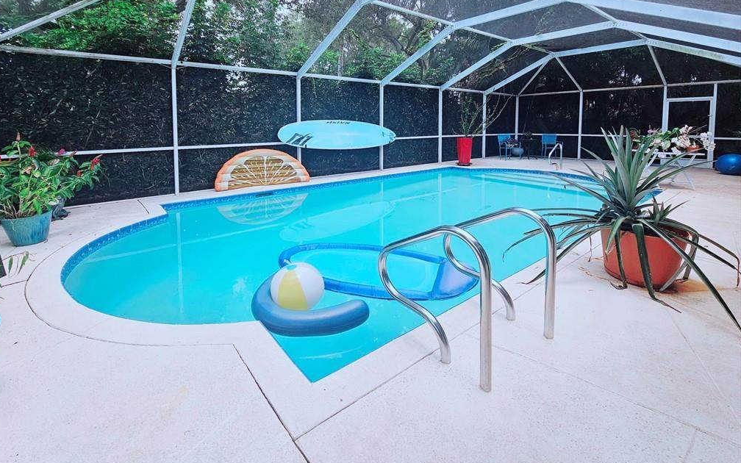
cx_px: 366
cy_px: 196
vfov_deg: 78.1
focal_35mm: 14
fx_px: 283
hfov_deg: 105.3
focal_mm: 2.2
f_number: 2.2
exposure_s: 1/370
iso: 50
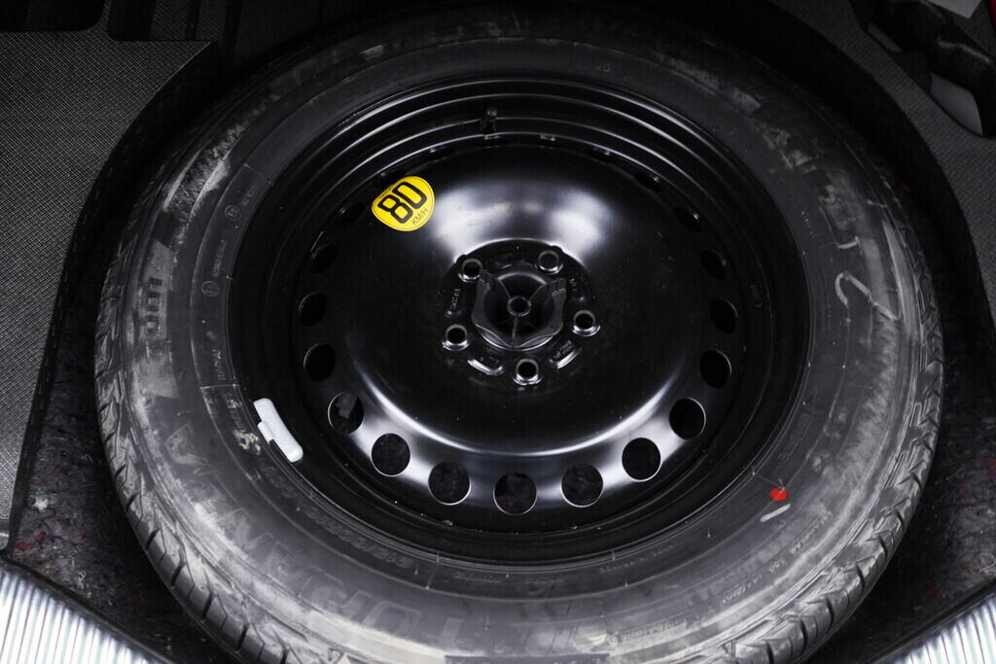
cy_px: 332
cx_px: 498
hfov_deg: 53.1
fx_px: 996
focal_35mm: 36
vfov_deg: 36.9
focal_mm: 24
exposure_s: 1/40
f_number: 2.8
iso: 640
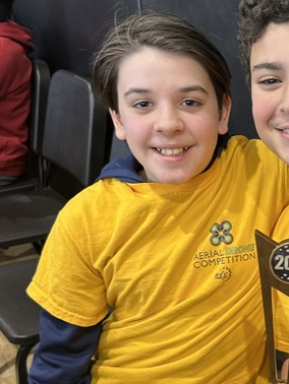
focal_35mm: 65
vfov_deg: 29.5
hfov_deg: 21.3
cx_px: 330
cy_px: 274
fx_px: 723
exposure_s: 1/60
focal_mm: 6.86
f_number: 1.78
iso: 160
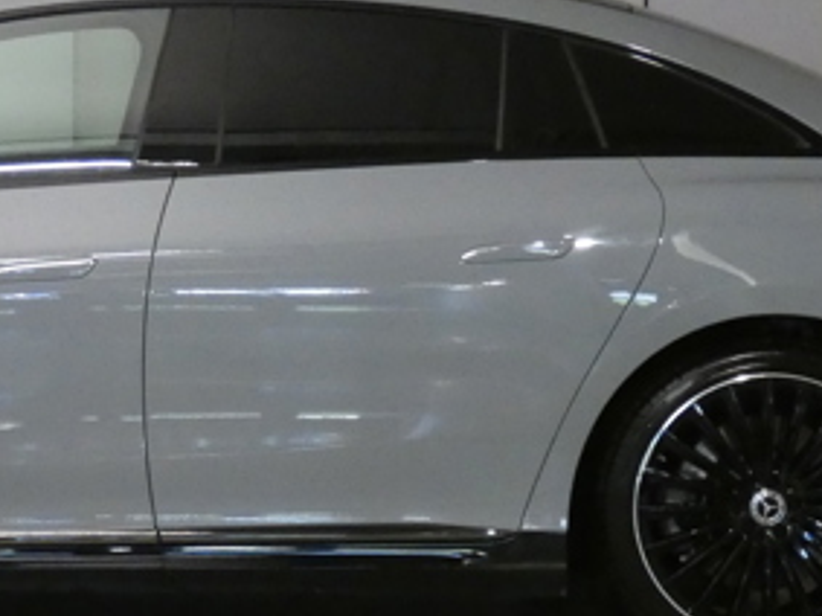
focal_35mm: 130
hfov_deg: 15.0
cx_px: 70
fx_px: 3086
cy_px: 401
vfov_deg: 11.4
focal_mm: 8.2
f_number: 3.8
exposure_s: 1/80
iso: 1000
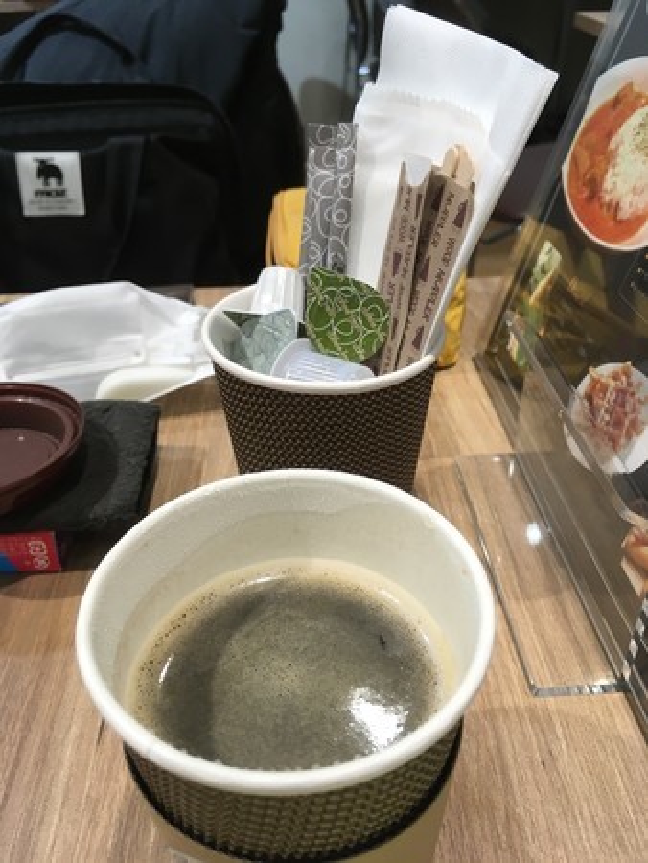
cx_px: 324
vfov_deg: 61.6
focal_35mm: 29
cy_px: 432
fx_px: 723
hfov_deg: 48.3
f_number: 2.2
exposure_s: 1/30
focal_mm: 4.15
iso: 32
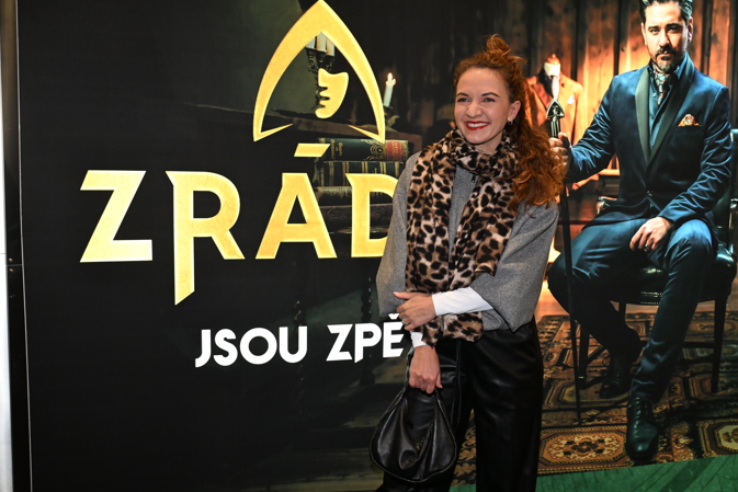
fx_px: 820
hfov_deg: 48.4
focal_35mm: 40
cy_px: 251
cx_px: 376
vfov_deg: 33.4
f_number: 4.5
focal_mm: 39
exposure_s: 1/125
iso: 2500
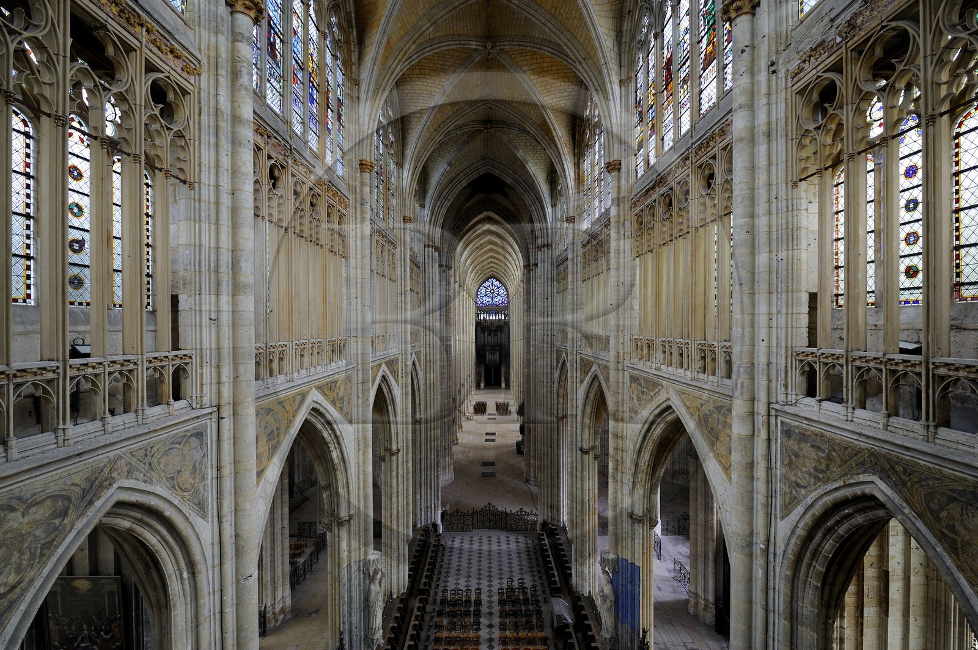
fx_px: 380
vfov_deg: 81.1
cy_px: 325
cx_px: 489
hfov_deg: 104.3
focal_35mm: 14
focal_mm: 14
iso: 800
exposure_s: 1/25
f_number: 5.6
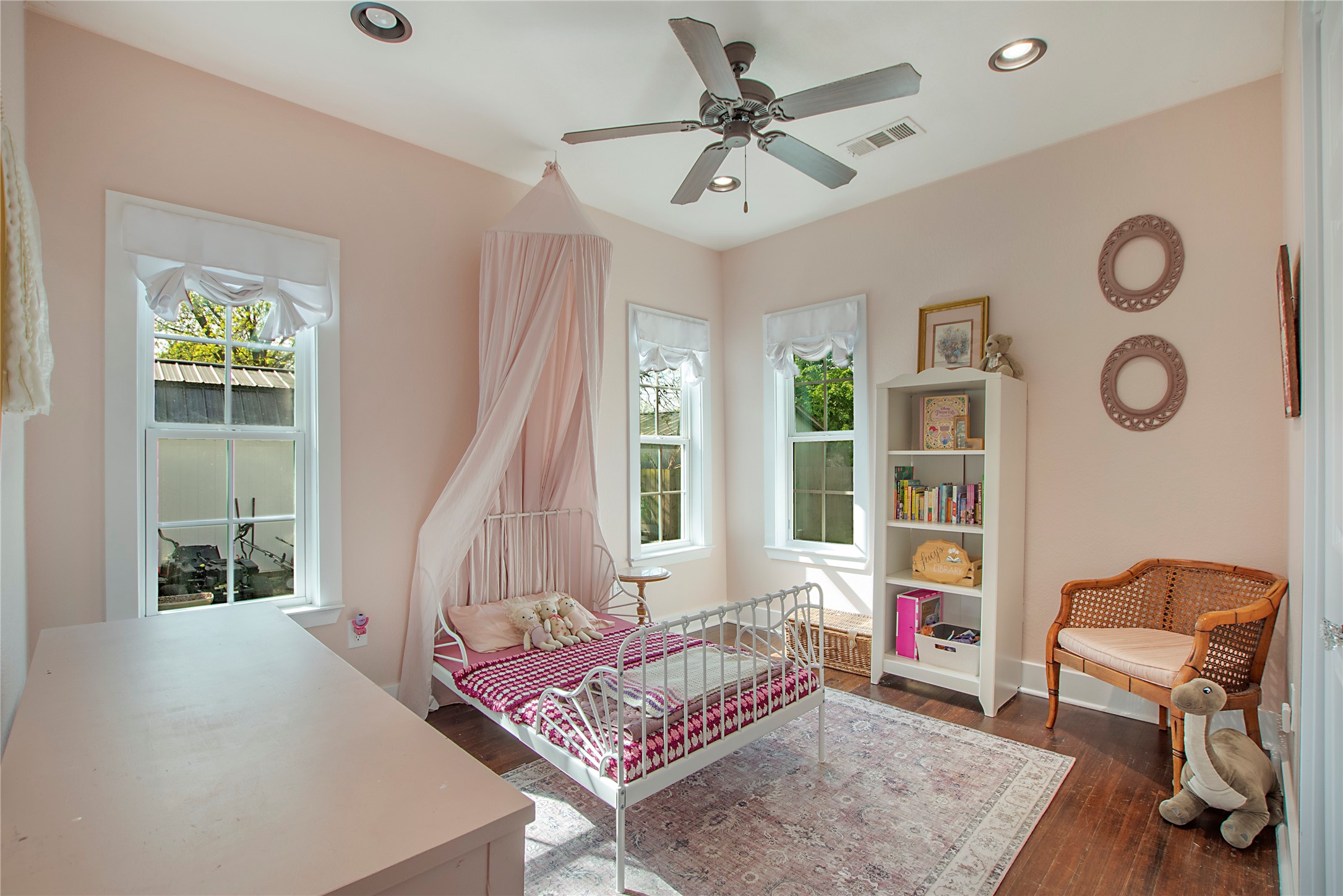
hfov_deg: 100.4
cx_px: 672
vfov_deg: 77.3
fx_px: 560
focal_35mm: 15
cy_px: 448
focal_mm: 10
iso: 100
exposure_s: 1/80
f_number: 8
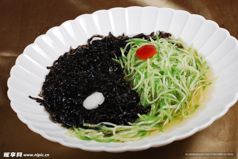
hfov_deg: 27.0
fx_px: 496
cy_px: 80
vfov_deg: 18.2
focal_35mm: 75
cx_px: 119
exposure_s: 1/160
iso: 100
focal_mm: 50
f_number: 10
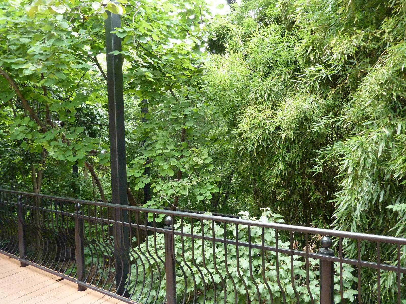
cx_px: 203
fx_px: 293
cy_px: 152
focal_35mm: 25
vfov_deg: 54.9
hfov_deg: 69.4
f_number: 3.3
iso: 400
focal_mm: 4.1
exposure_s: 1/30
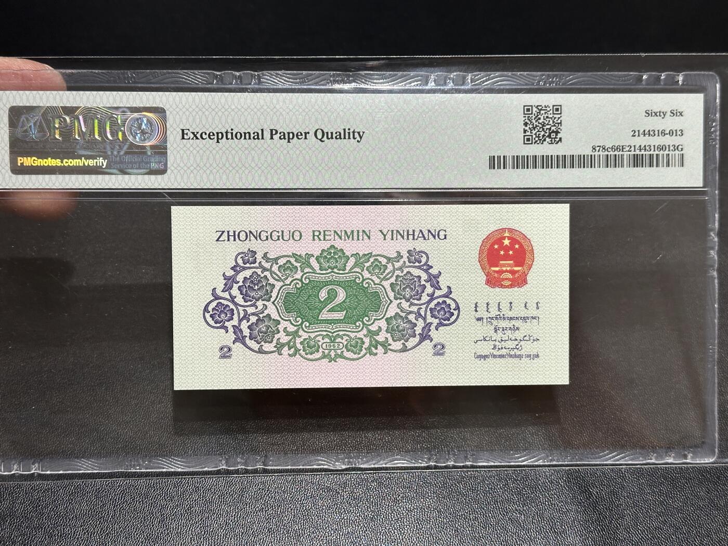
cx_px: 364
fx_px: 1009
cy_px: 273
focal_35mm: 48
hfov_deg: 39.7
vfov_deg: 30.3
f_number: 1.78
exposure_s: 1/50
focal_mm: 6.86
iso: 125
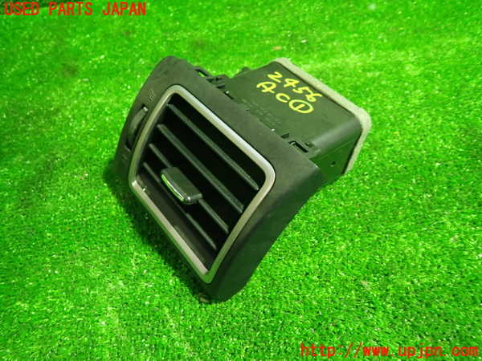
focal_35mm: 25
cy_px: 180
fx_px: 348
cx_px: 241
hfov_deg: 69.4
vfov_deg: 54.9
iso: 640
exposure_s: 1/30
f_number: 2
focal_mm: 4.5
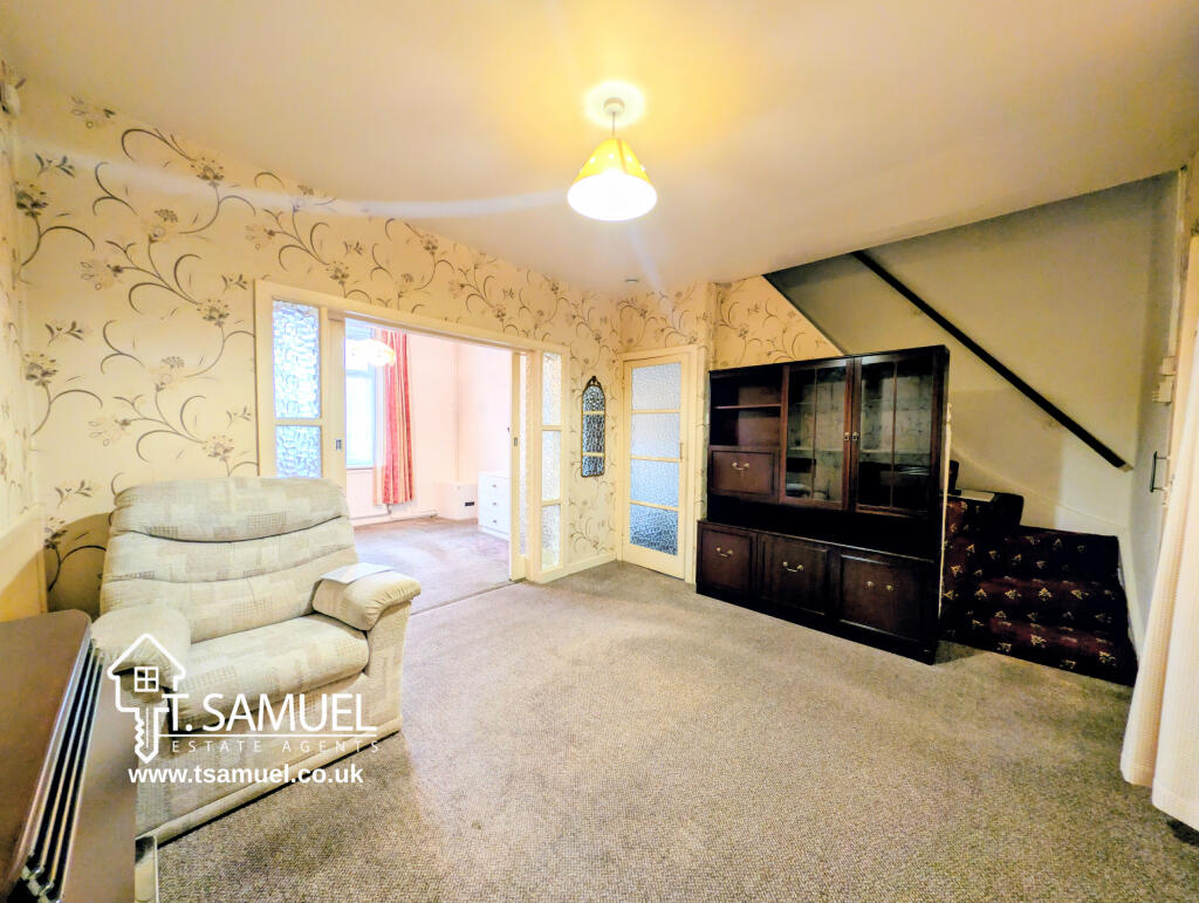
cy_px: 452
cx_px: 600
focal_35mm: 12
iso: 185
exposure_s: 1/16.7
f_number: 1.95
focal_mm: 2.23
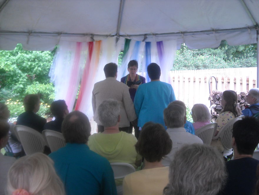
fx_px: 404
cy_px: 98
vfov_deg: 27.0
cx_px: 130
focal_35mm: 54
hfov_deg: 35.5
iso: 237
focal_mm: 8.85
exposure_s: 1/148
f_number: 3.3
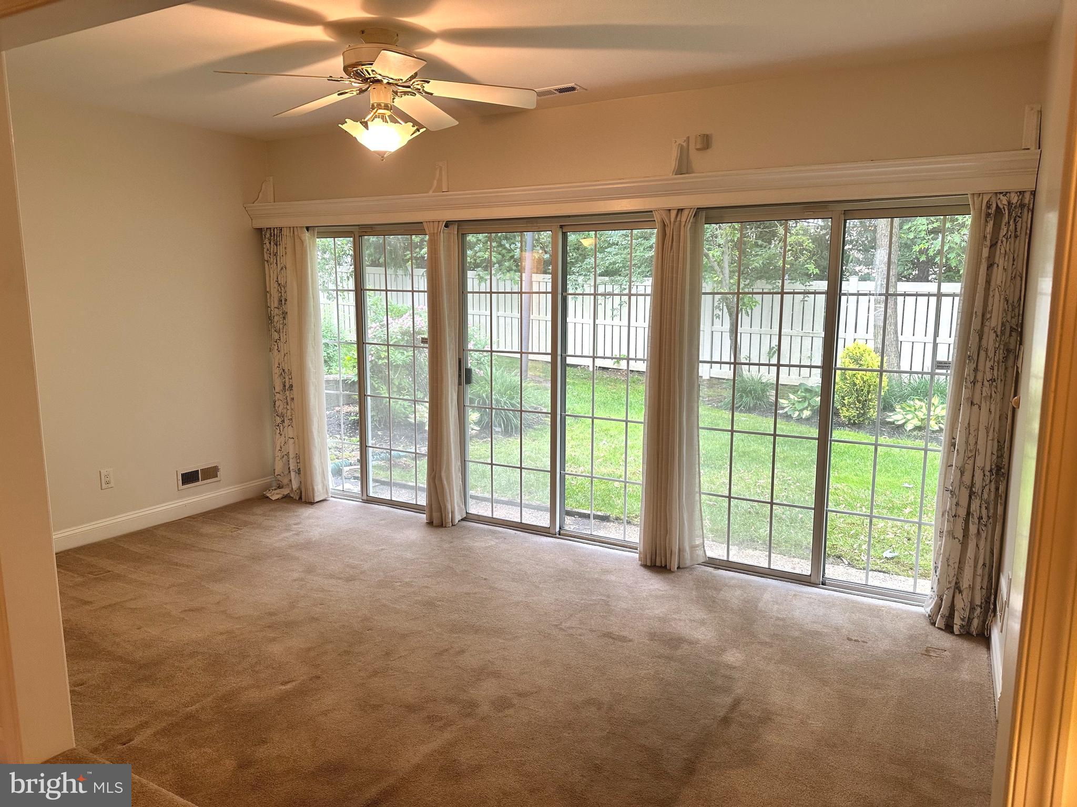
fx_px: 747
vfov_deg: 56.8
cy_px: 404
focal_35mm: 24
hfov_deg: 71.6
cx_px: 538
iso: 125
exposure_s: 1/60
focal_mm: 6.86
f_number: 1.78
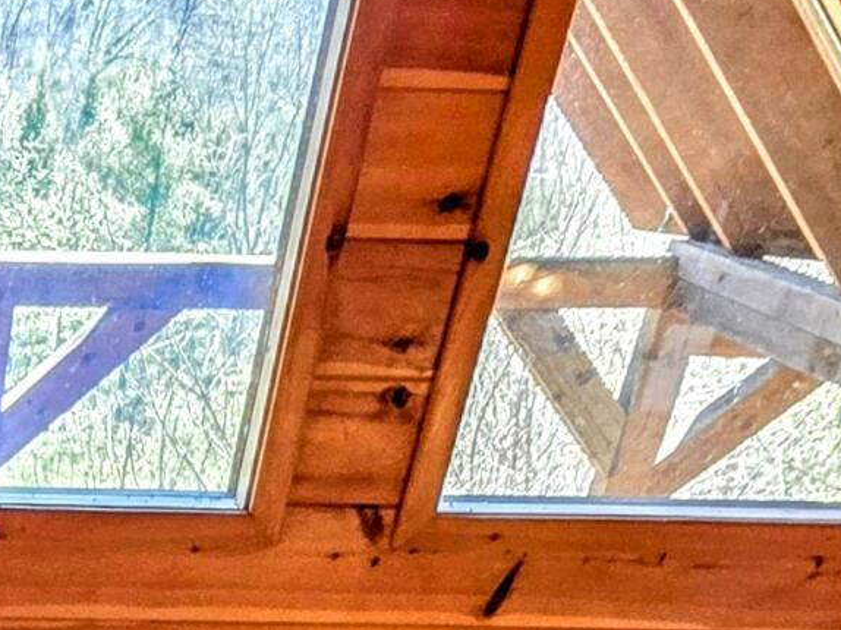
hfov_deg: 23.6
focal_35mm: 68
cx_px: -372
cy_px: 995
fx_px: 1651
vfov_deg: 18.6
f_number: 1.9
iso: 64
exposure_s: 1/120
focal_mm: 2.2
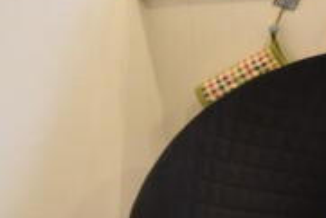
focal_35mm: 60
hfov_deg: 22.5
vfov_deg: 18.6
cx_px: 561
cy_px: -152
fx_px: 542
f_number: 3.5
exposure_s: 1/20
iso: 500
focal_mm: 11
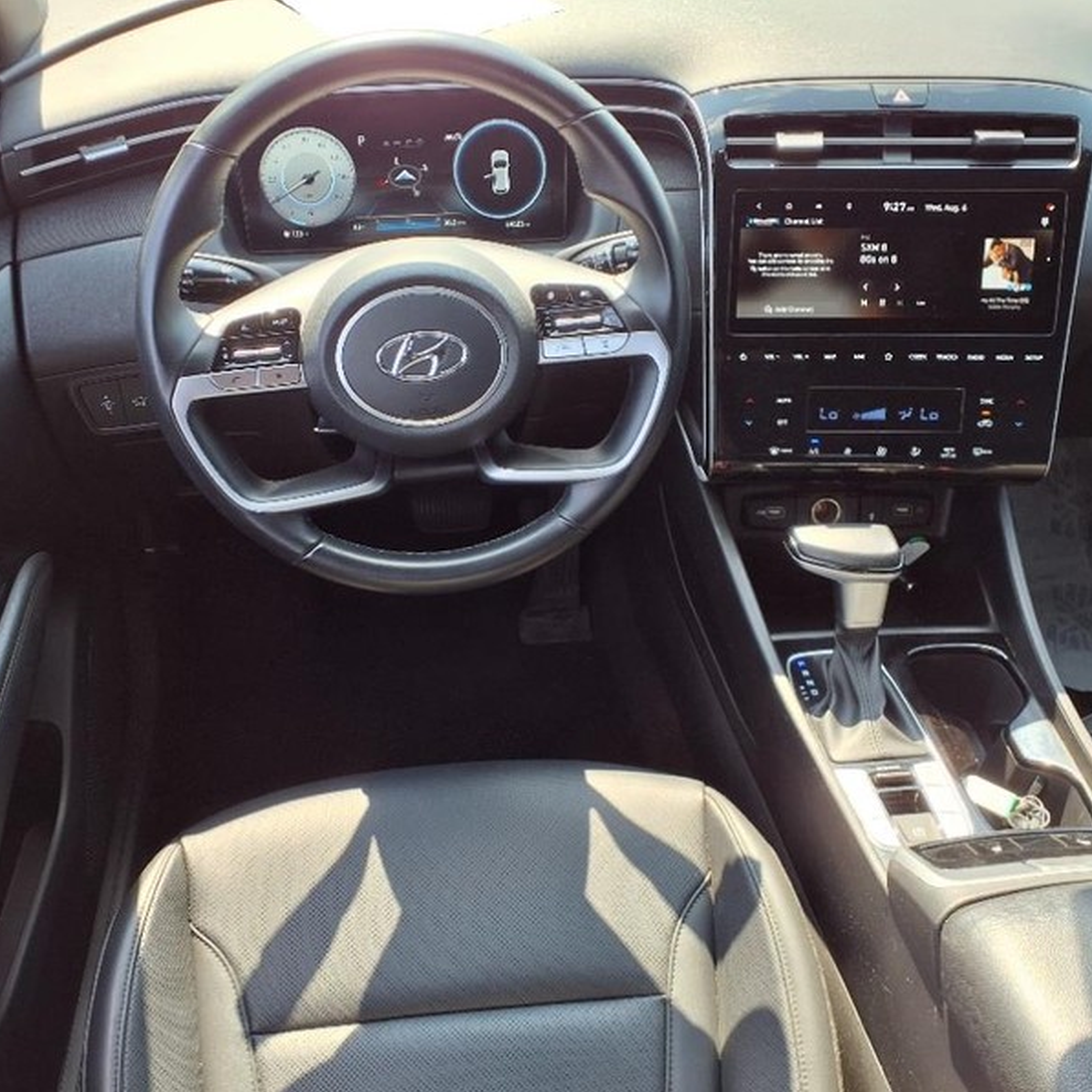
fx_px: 1142
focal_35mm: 32
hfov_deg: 51.1
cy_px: 547
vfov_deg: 51.1
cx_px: 507
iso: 40
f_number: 1.9
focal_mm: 3.58
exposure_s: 1/120
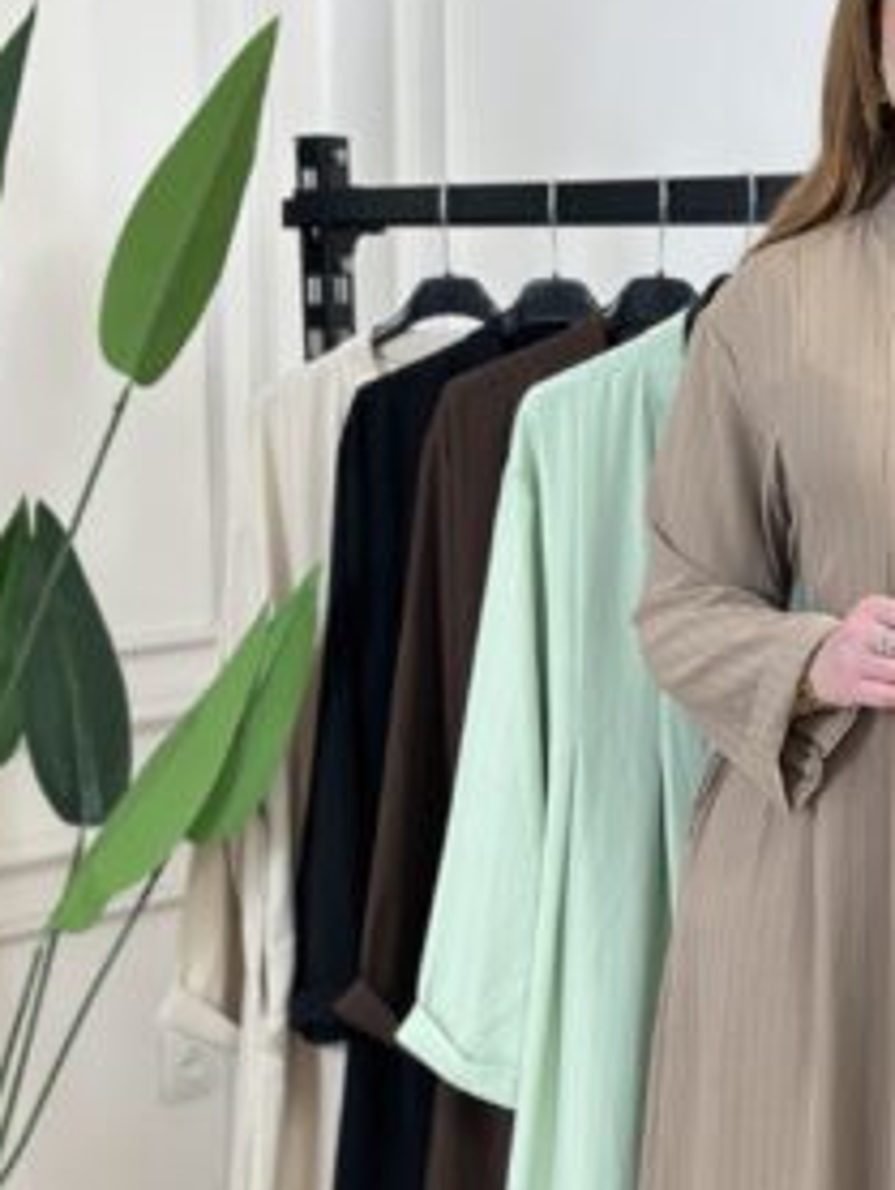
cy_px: 974
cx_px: 552
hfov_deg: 16.1
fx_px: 3167
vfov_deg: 21.0
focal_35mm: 92
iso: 100
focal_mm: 6.86
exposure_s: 1/50
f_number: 1.78
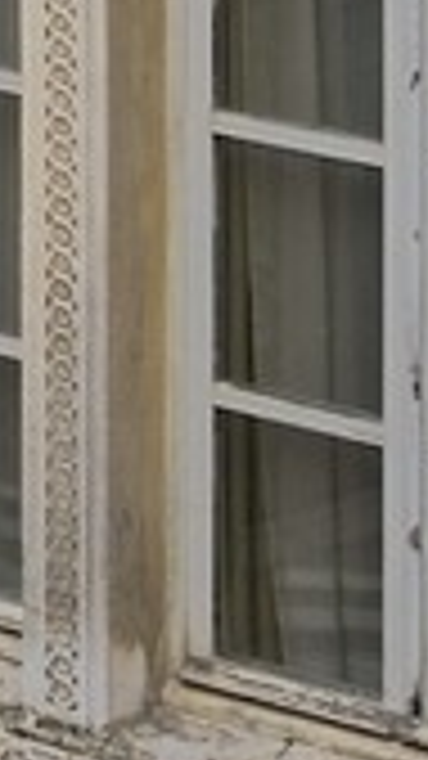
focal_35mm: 238
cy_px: -1309
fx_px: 4804
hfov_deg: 4.4
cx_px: -1671
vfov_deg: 8.1
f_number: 5
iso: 200
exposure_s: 1/250
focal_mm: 24
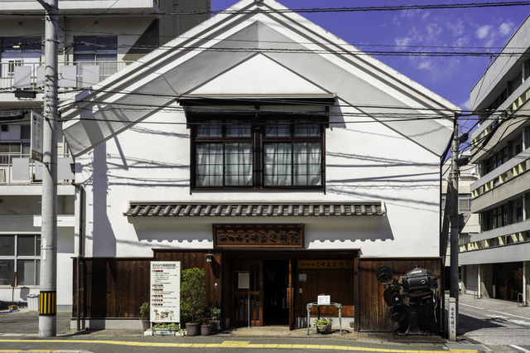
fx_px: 515
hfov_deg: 54.5
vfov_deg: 37.8
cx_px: 265
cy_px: 176
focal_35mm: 35
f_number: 11
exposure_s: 1/250
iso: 125
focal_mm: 35
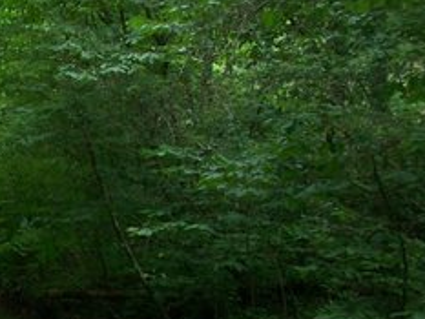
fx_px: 1130
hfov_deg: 19.6
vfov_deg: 16.0
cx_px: -130
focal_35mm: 92
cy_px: 252
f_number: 2.8
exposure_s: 1/125
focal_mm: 5.7
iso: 80
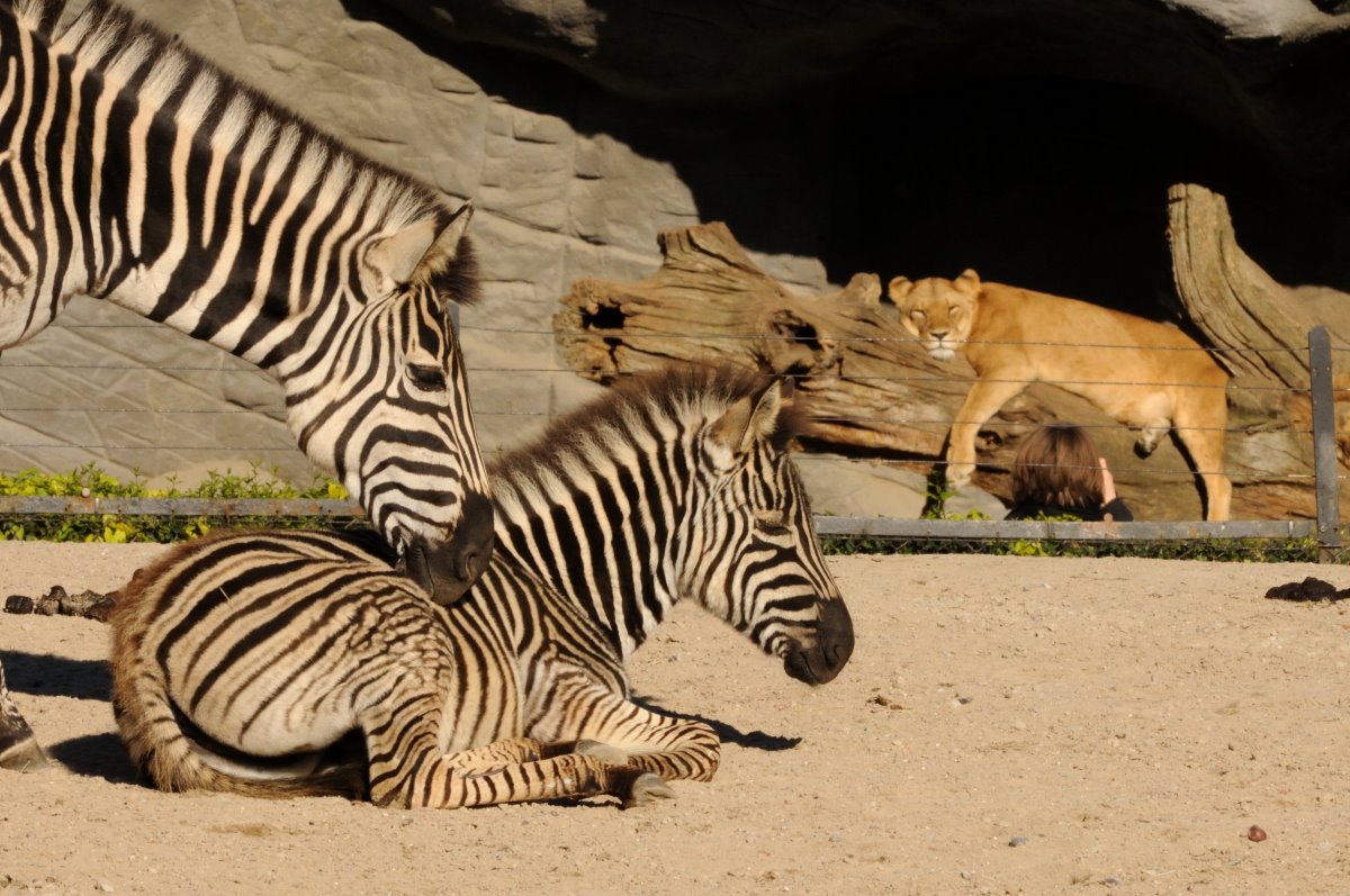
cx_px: 675
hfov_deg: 4.6
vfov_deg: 3.0
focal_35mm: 450
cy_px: 448
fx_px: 16854
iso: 1000
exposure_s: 1/250
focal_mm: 300
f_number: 32
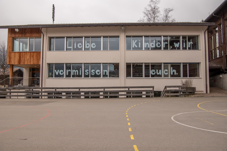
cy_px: 76
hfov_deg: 63.6
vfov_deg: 45.0
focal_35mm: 29
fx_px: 183
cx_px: 114
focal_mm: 29
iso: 80
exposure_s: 1/1.25
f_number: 13
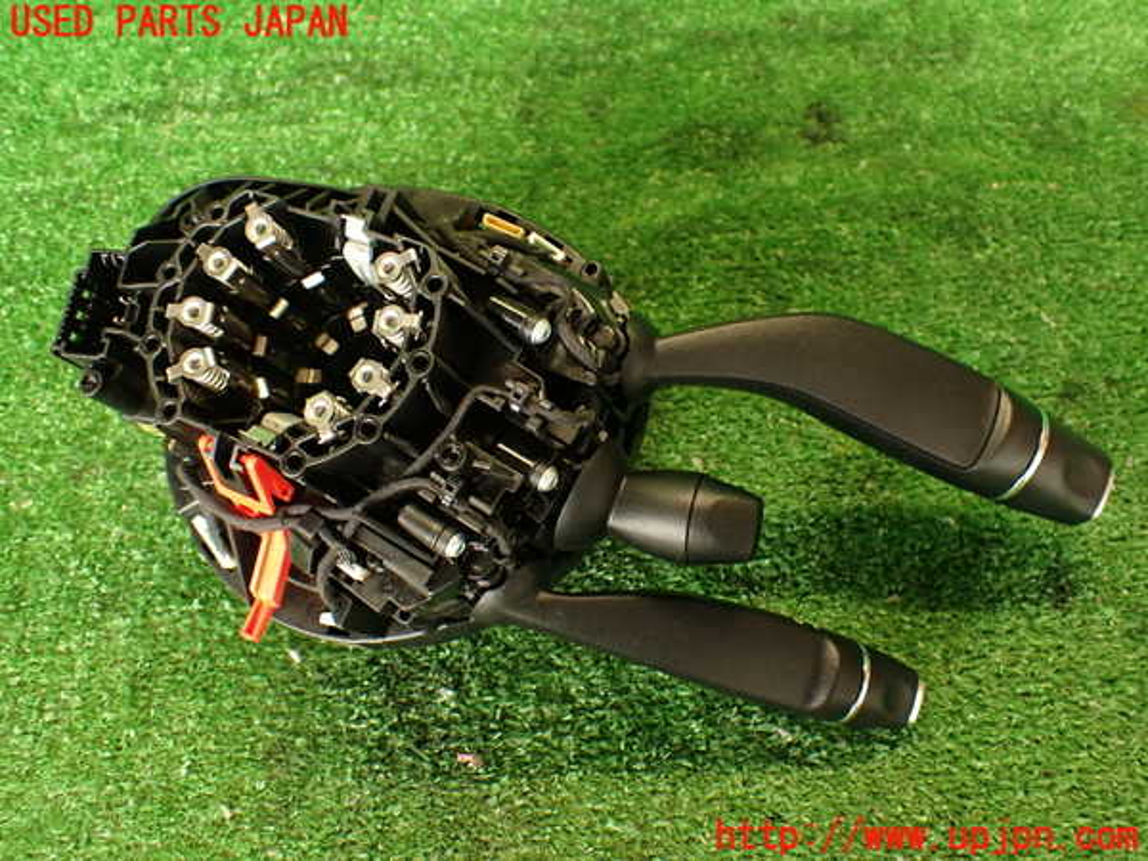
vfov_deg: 44.2
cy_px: 430
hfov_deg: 56.8
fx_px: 1061
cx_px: 574
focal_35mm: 32
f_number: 2.4
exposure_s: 1/30
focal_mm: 5.79
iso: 320
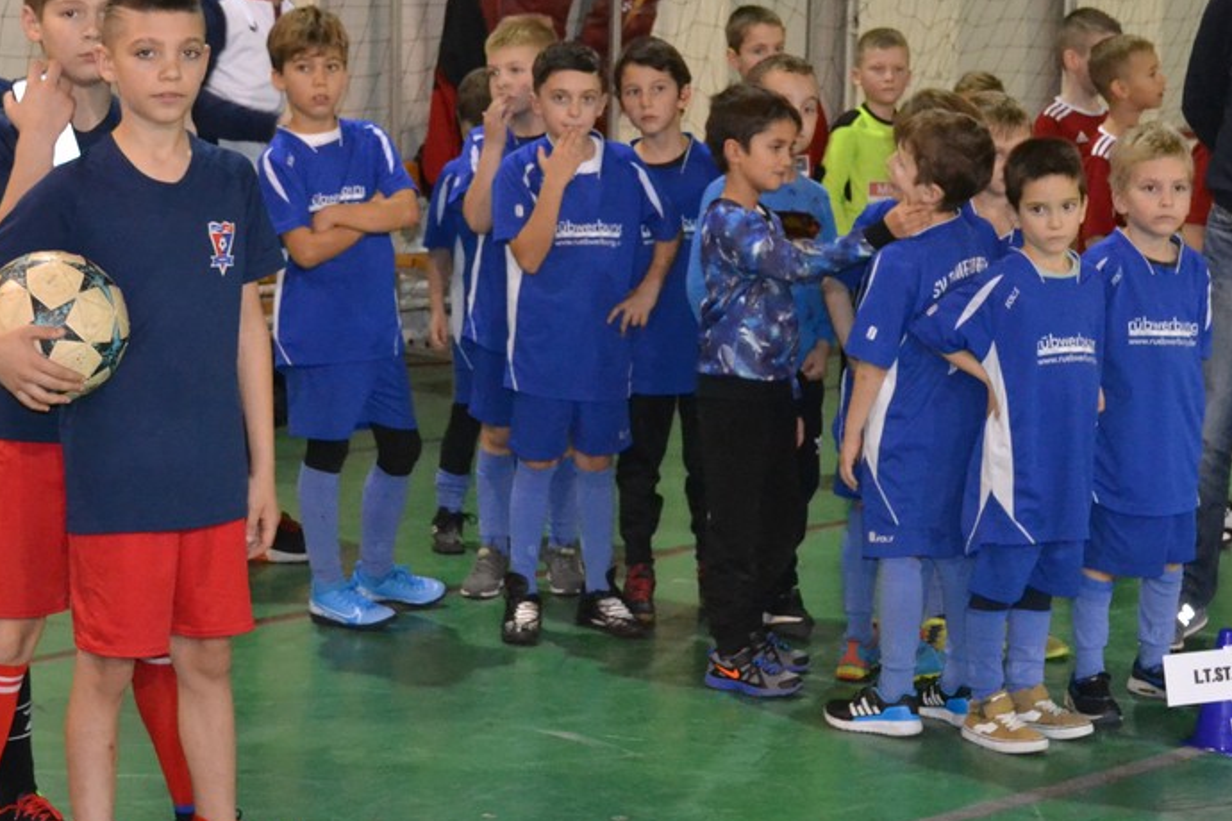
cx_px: 677
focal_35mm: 89
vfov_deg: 15.4
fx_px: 3046
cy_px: 379
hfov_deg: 22.9
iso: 3200
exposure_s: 1/60
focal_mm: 32
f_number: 4.8
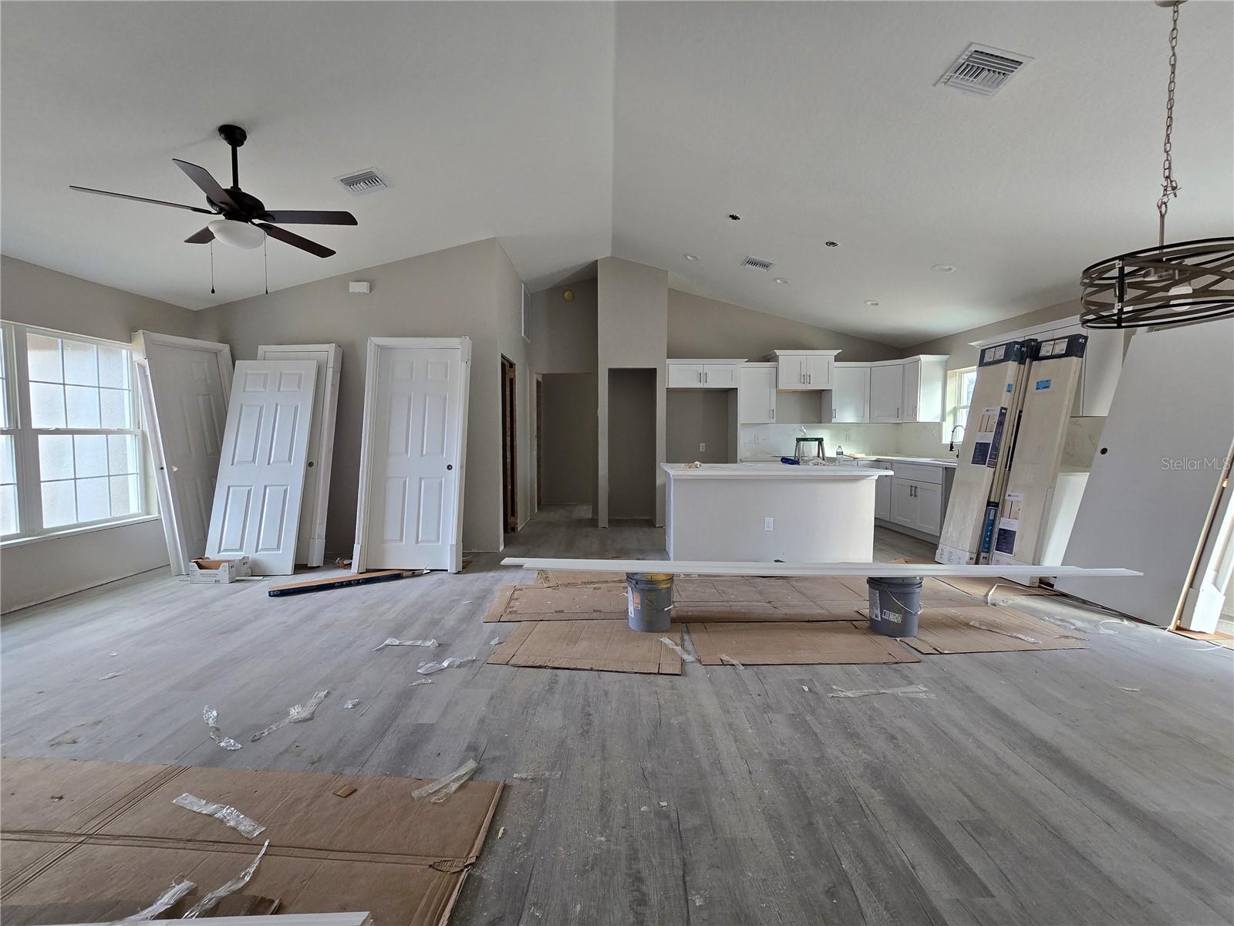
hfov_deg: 106.2
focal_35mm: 13
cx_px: 617
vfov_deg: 89.9
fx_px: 463
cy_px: 463
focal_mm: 2.2
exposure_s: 1/60
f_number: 2.2
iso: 125
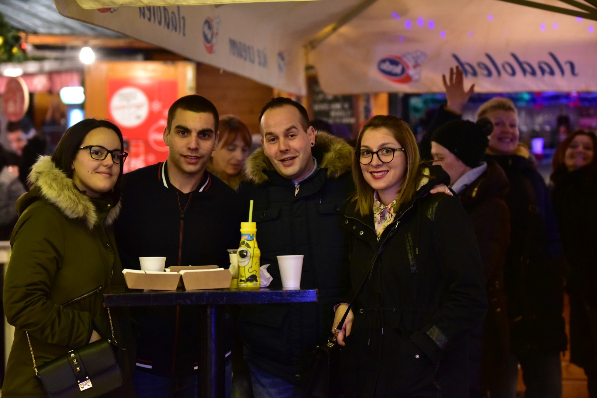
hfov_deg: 19.4
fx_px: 1742
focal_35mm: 105
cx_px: 298
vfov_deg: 13.1
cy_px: 199
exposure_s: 1/80
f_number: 3.2
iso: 6400
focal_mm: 105
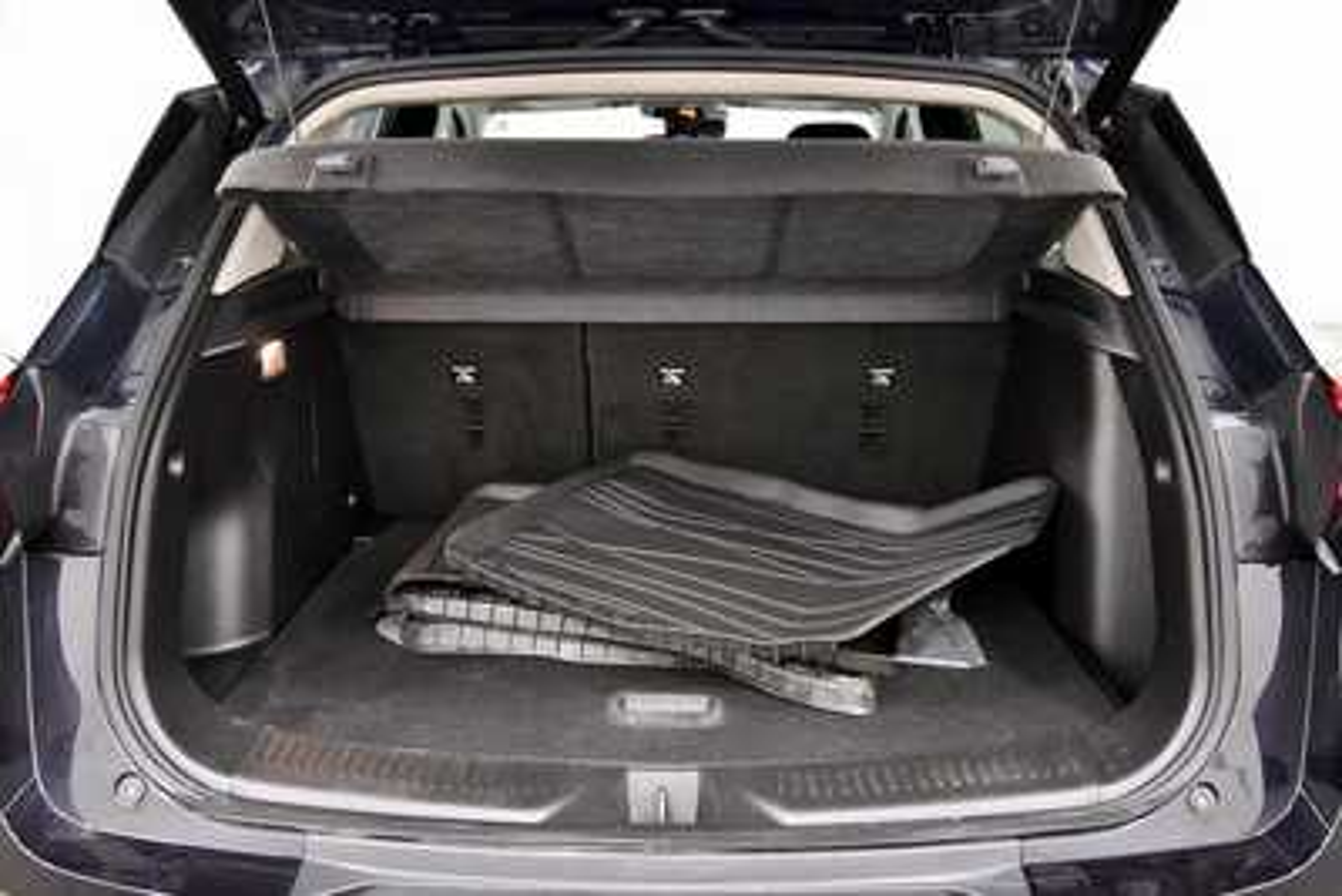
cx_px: 671
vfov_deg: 43.6
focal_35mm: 30
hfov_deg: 61.9
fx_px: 1119
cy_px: 448
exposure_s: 1/60
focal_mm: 20
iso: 3600
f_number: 5.6
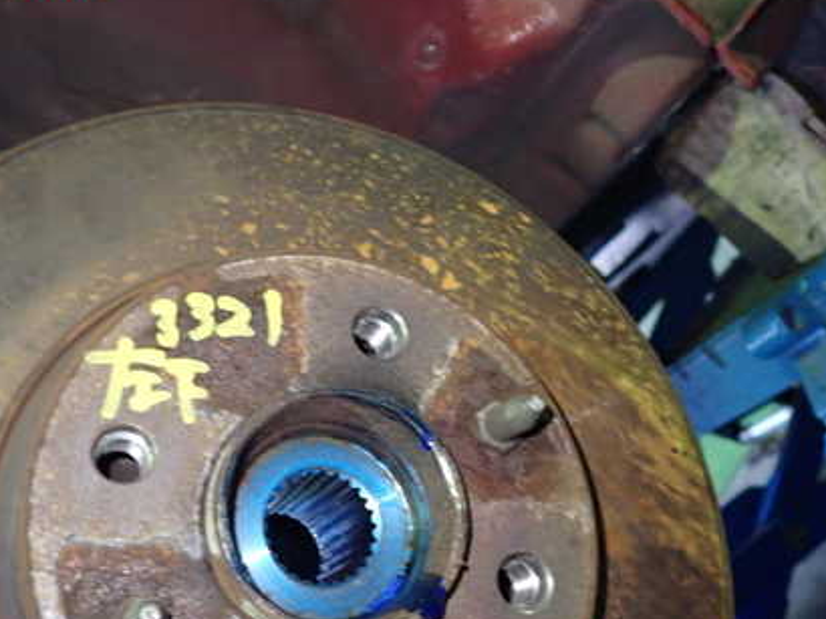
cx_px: 340
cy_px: 407
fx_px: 978
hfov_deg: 45.6
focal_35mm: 41
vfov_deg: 34.8
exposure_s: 1/30
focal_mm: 5.05
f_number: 2.2
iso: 800
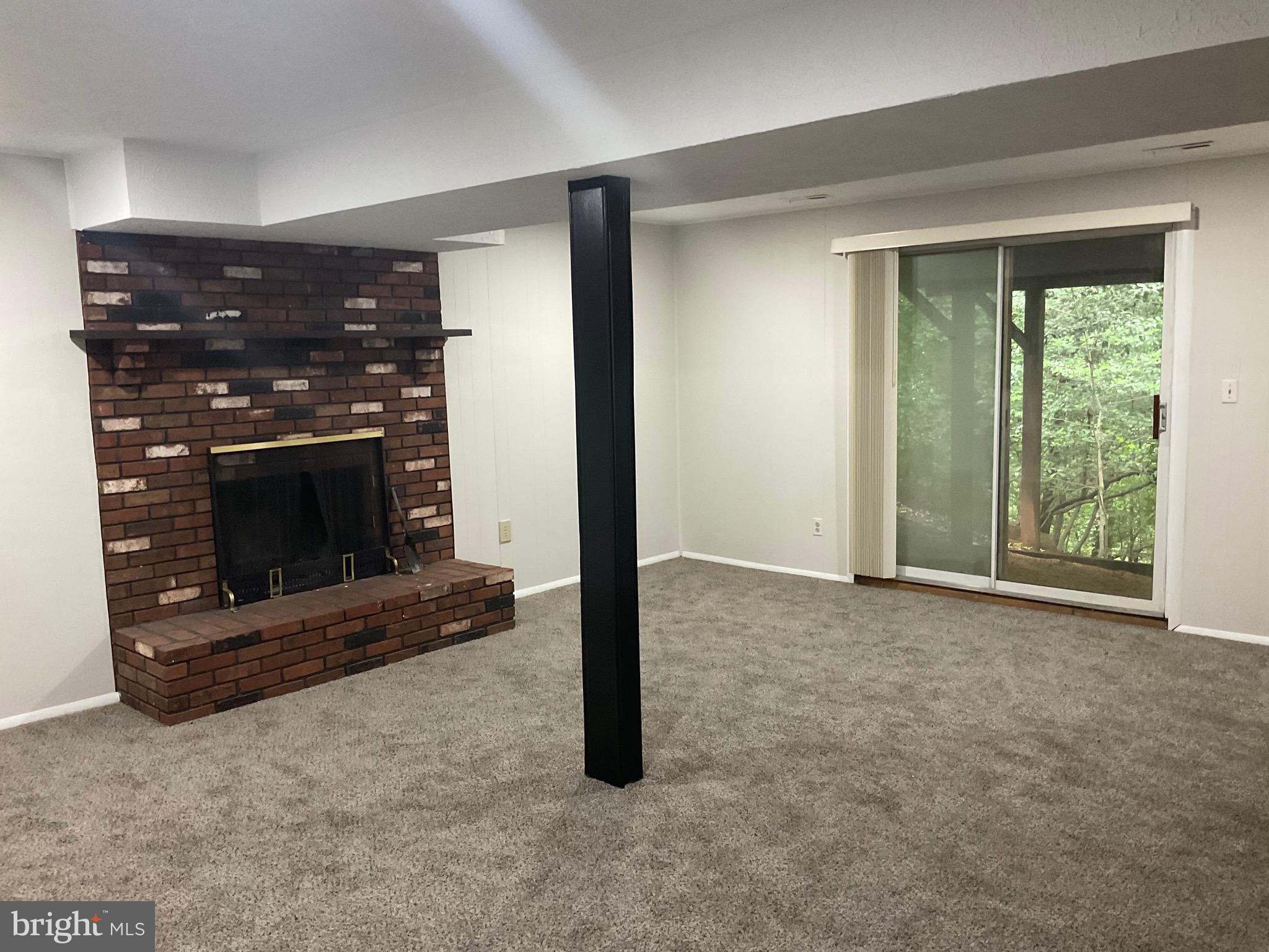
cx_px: 634
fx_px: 1063
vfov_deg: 48.2
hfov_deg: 61.7
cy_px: 476
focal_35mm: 29
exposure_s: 1/40
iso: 200
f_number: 1.8
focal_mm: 3
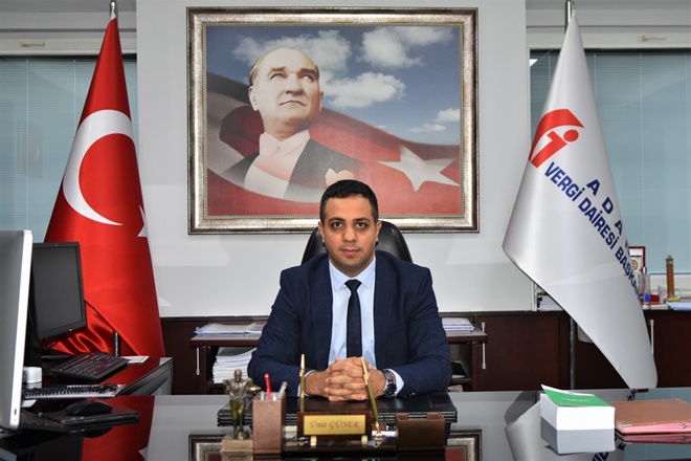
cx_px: 346
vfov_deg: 34.2
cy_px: 230
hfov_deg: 49.6
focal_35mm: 39
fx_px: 749
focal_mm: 26
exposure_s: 1/125
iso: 400
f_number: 2.8
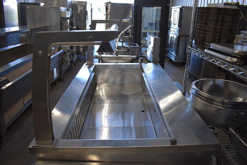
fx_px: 185
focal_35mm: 27
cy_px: 82
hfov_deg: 67.3
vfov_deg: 48.0
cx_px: 124
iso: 800
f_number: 3.5
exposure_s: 1/250
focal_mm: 18
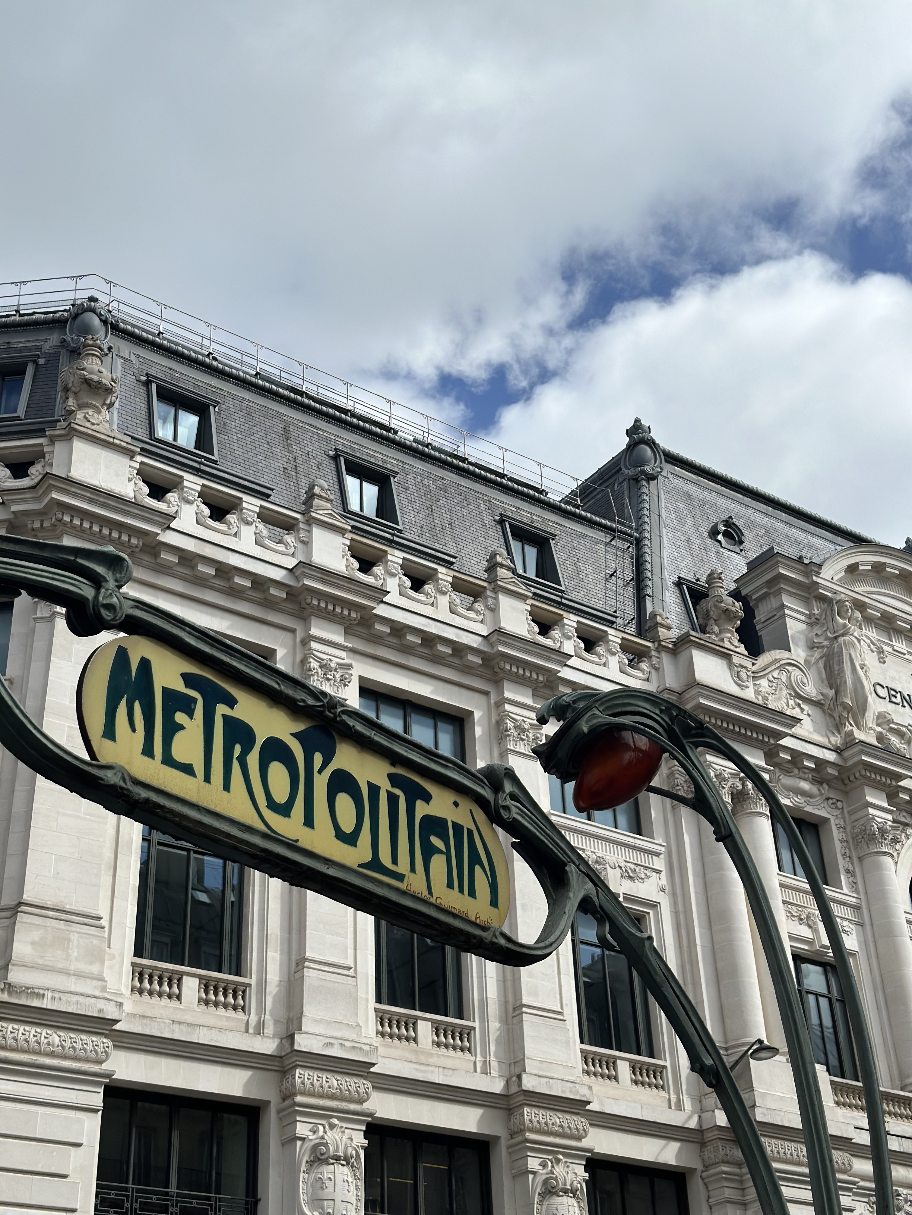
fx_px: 1686
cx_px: 456
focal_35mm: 48
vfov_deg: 39.7
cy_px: 608
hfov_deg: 30.3
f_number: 1.78
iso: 100
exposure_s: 1/10870
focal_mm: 6.86
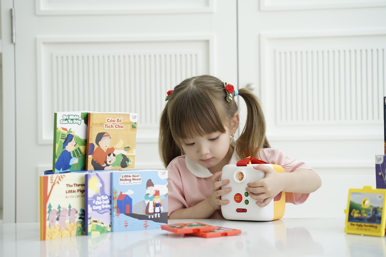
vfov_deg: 19.5
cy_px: 128
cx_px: 193
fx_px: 750
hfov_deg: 28.8
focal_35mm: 70
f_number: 3.5
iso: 400
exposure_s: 1/160
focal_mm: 70
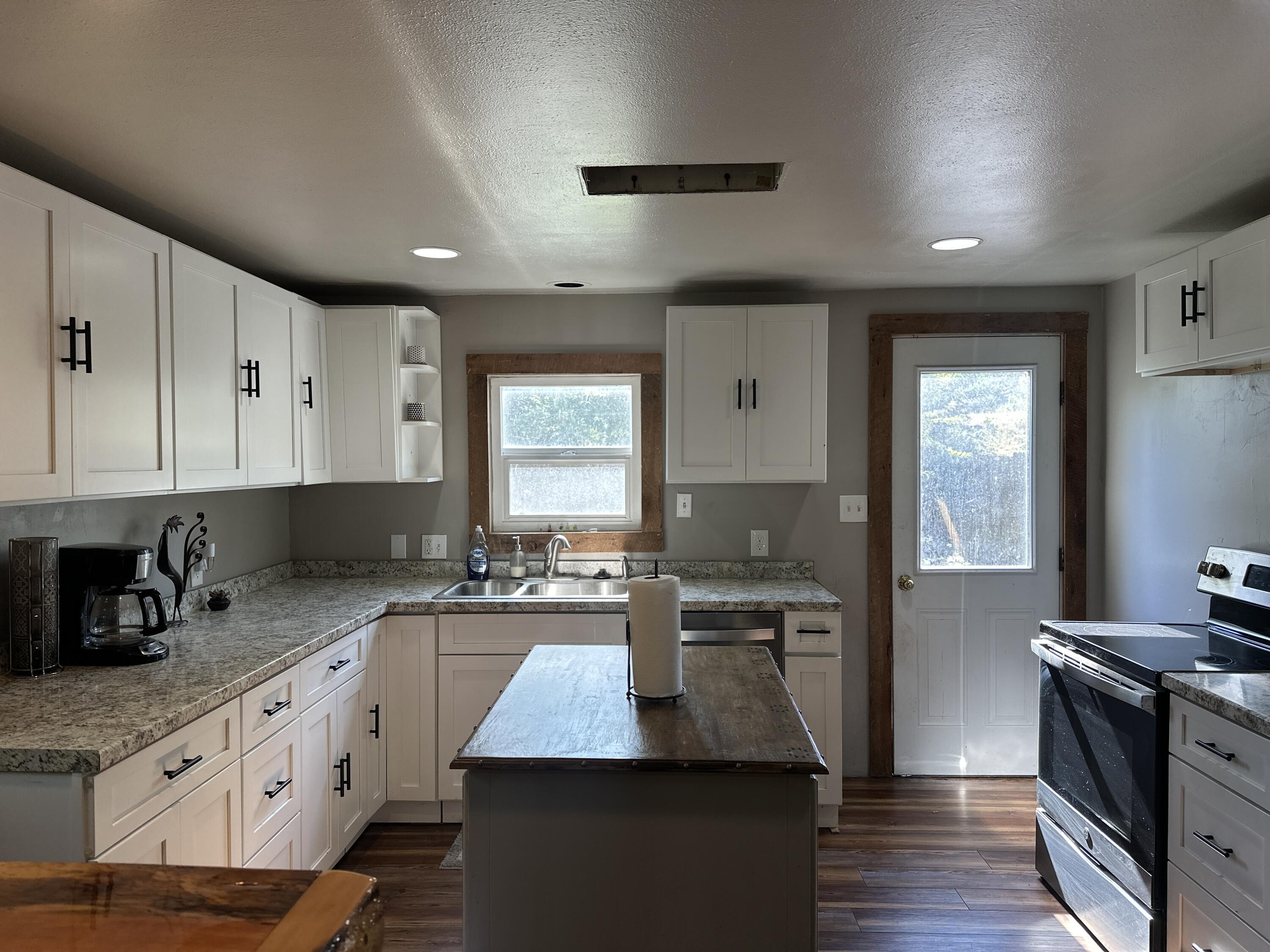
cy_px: 476
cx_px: 635
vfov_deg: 56.8
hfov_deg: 71.6
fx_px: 881
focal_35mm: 24
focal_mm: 6.86
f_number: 1.78
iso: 100
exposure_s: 1/139
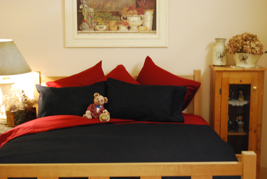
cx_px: 134
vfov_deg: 22.7
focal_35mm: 60
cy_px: 90
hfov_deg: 33.4
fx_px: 446
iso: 1600
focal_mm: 40
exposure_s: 1/5
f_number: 5
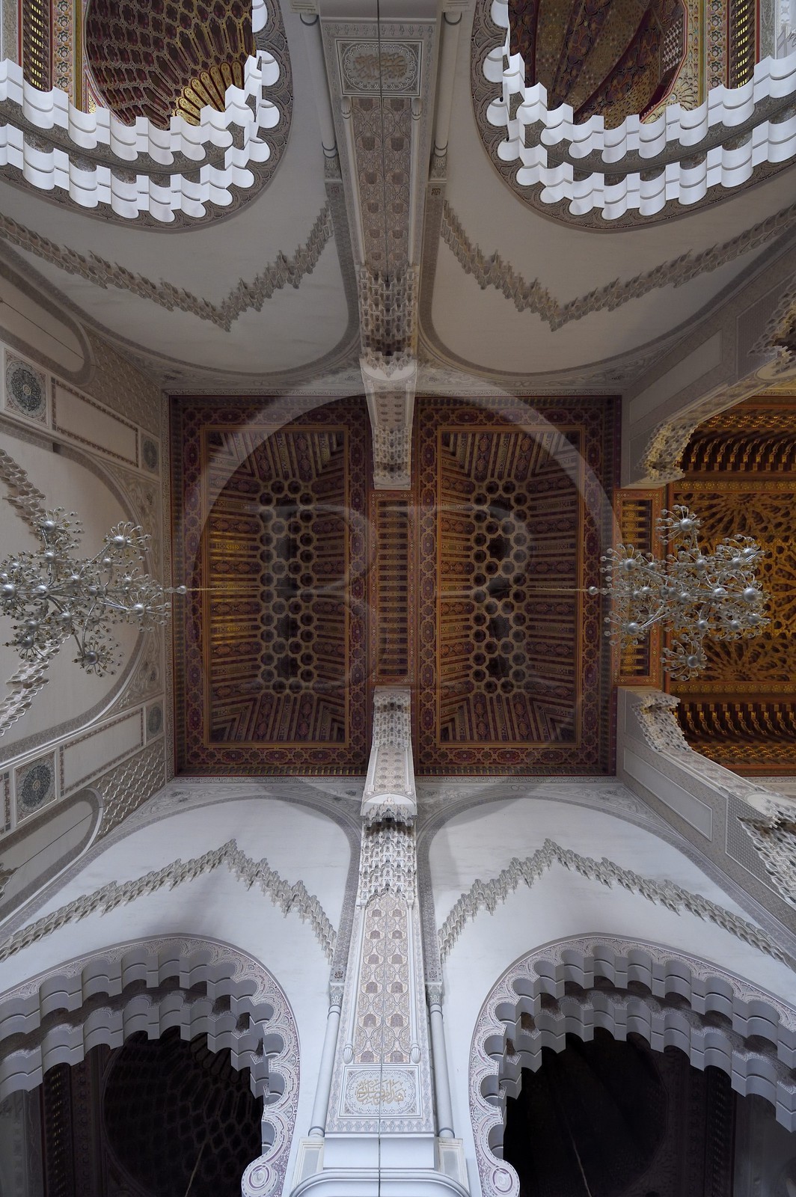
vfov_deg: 104.3
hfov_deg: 81.1
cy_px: 598
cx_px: 398
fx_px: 465
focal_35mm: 14
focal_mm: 14
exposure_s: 1/40
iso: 3200
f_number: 5.6
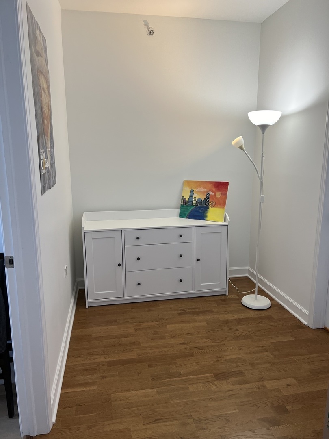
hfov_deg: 53.1
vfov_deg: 67.3
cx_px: 164
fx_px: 329
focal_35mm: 26
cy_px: 220
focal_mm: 5.7
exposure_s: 1/120
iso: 125
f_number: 1.5
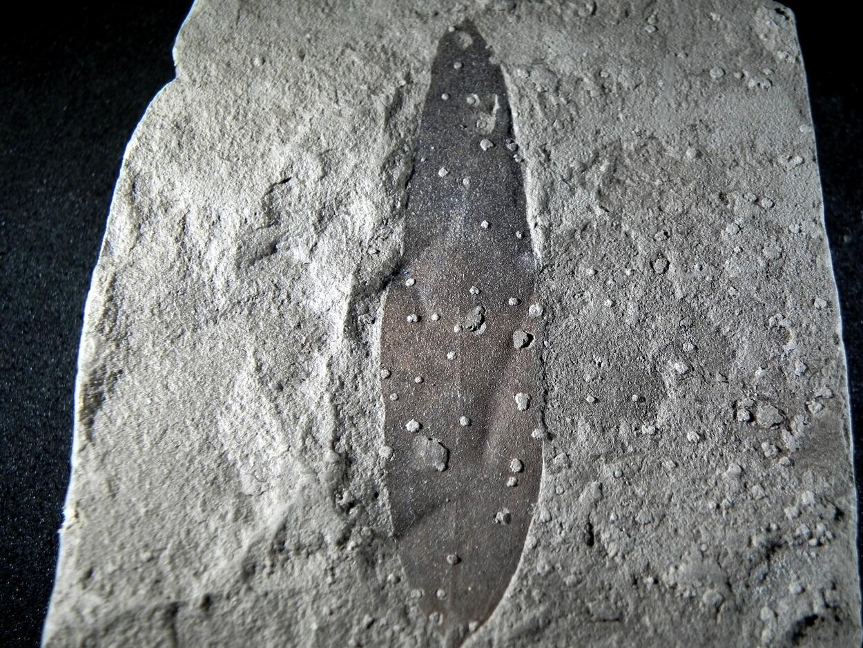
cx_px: 432
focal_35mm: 58
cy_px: 324
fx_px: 1446
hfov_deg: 33.2
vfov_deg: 25.2
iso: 160
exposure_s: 1/98.7
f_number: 3.5
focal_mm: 10.3
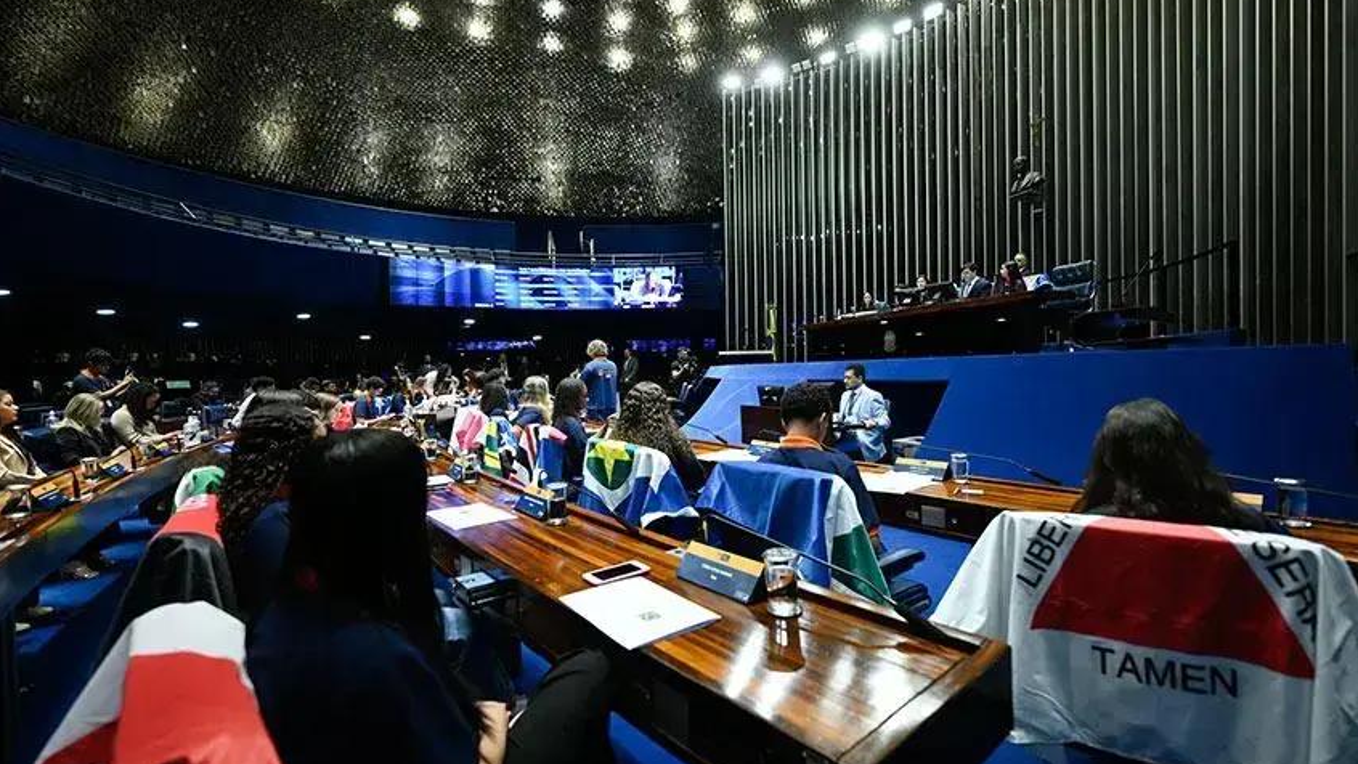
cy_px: 384
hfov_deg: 95.9
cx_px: 687
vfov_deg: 63.9
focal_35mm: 17
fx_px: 612
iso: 3200
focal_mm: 16
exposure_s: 1/320
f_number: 2.8
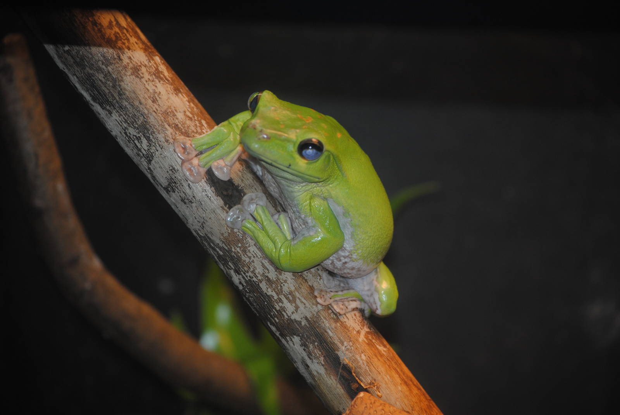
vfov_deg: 6.8
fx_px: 3492
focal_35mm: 202
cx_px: 310
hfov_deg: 10.1
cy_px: 208
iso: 200
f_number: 4.8
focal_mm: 135
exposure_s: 1/60
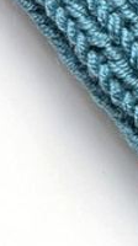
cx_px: 315
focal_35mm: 170
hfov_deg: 6.8
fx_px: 1110
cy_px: -269
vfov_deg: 11.3
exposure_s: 1/121
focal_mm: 4.2
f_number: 1.6
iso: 100
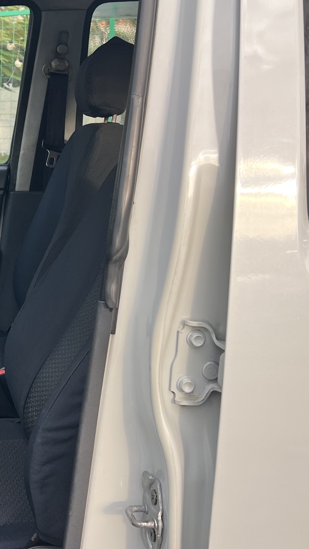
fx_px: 772
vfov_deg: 39.0
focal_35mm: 53
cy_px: 214
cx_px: -66
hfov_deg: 21.0
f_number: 1.5
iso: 50
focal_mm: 5.7
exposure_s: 1/572
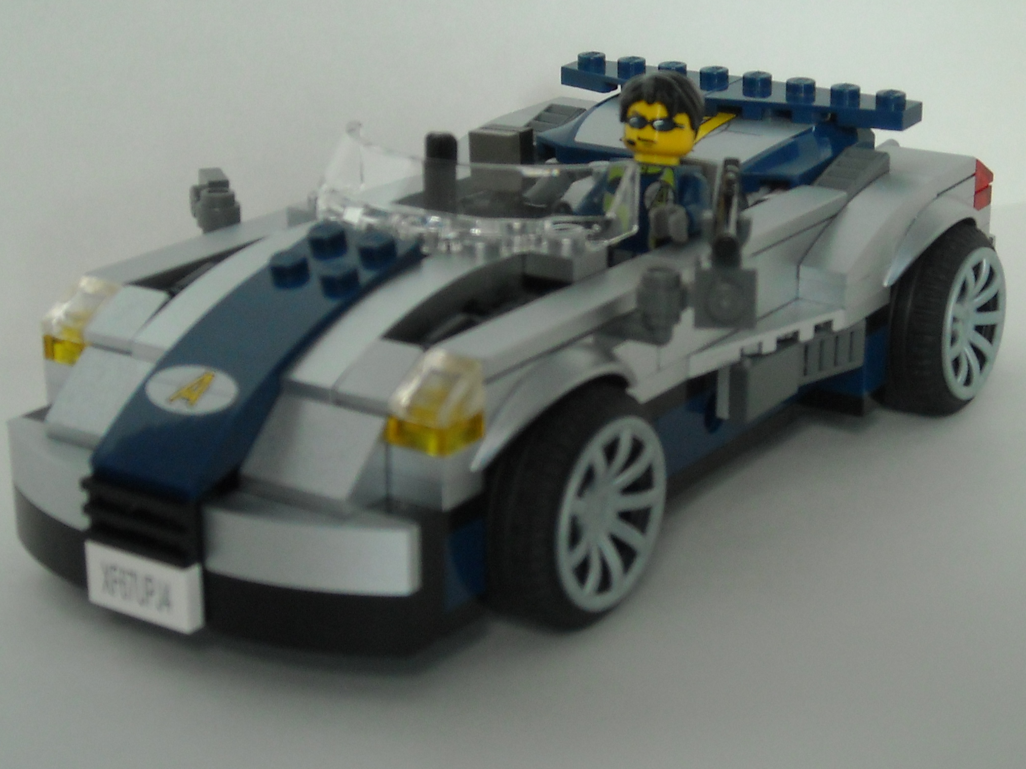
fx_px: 2341
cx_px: 556
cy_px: 336
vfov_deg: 18.6
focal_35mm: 79
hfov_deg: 24.7
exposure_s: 1/60
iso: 183
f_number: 3.2
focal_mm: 7.92
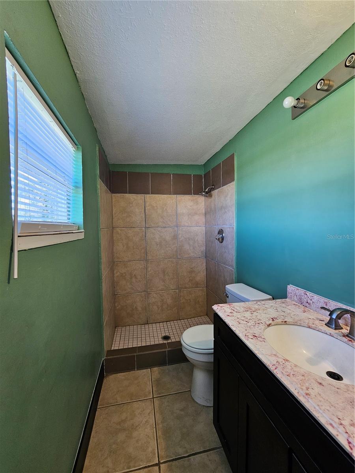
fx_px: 178
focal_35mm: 13
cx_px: 178
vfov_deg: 106.2
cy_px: 236
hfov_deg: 89.9
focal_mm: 2.2
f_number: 2.2
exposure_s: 1/60
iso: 125
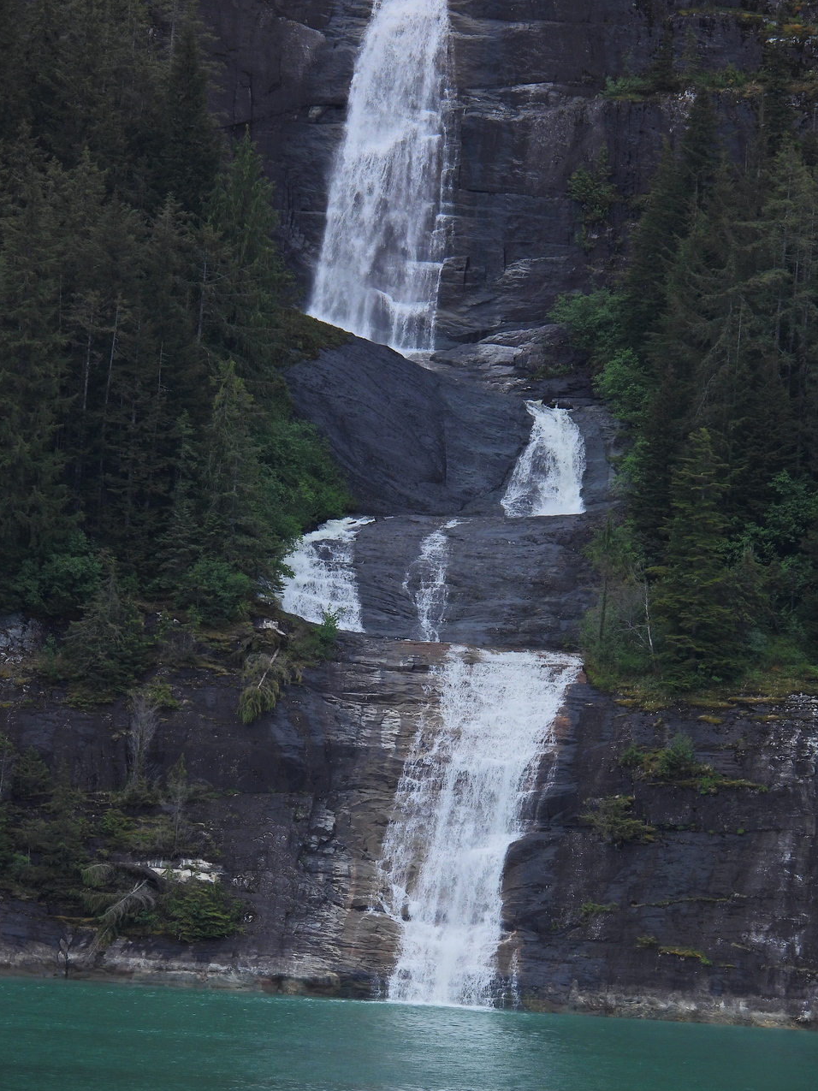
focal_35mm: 502
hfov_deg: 3.0
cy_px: 545
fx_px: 15819
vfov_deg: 3.9
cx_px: 408
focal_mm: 89.2
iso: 100
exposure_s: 1/250
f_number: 5
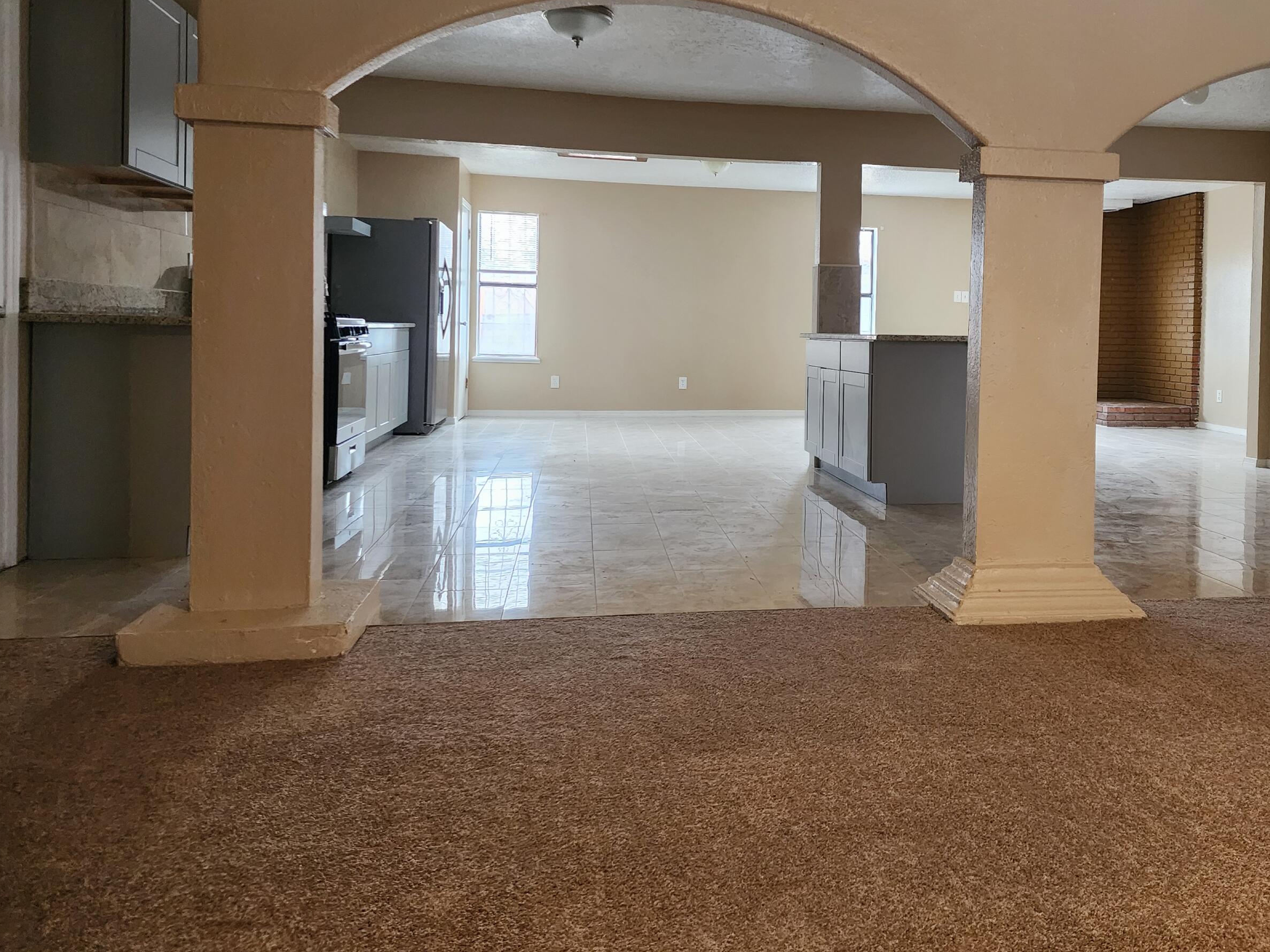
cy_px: 359
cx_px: 793
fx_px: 1064
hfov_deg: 60.9
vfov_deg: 47.8
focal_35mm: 29
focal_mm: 6.4
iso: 1000
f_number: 1.8
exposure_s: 1/120
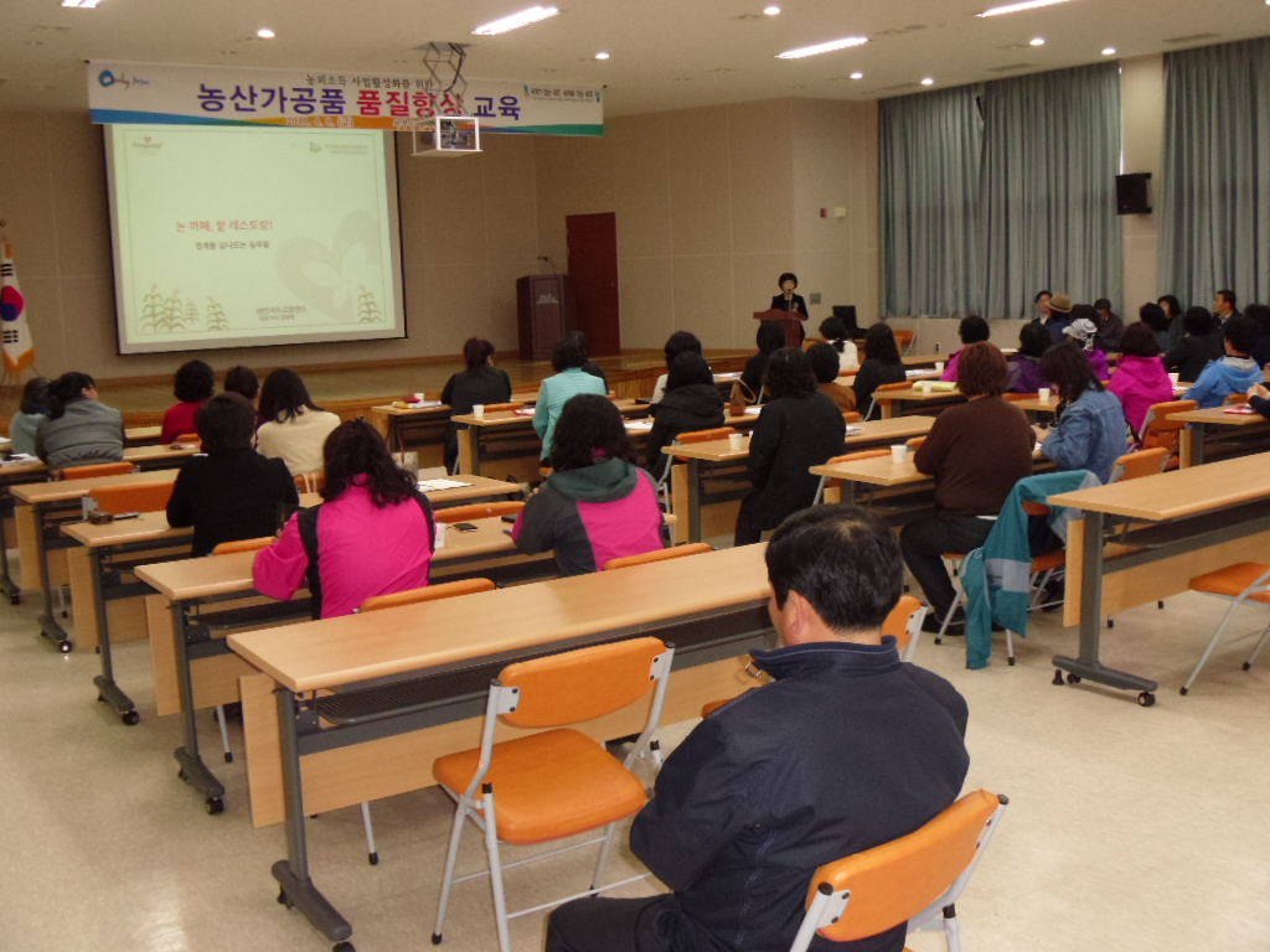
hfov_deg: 49.0
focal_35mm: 38
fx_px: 1394
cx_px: 635
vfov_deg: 37.7
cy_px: 476
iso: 400
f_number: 3.5
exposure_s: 1/45
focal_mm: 6.81
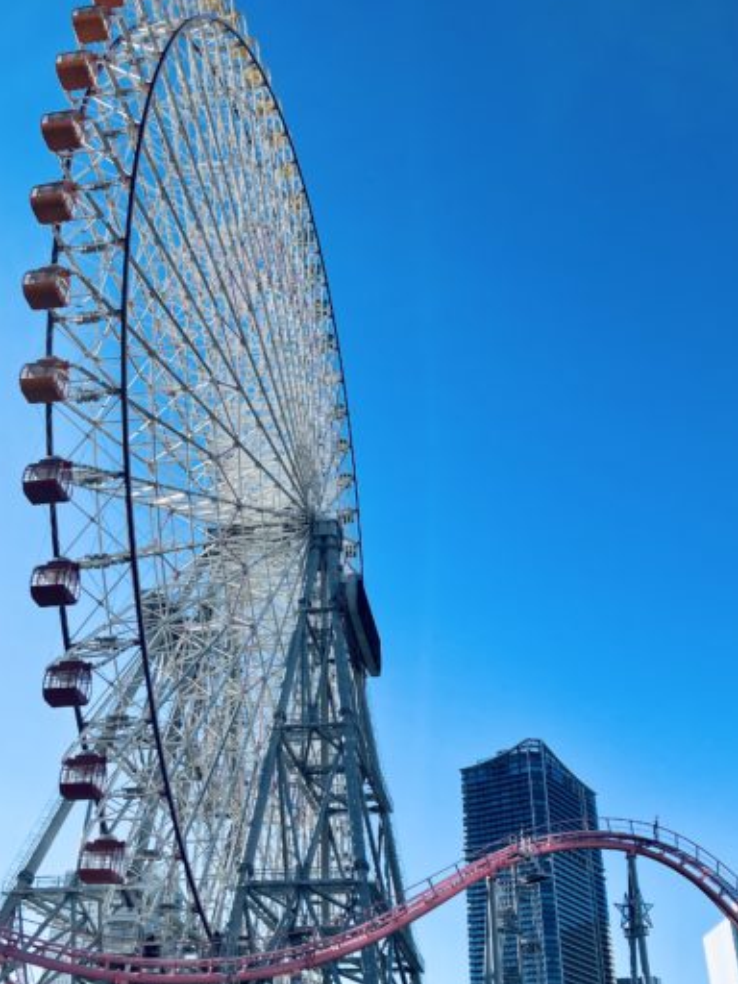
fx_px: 995
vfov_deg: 52.5
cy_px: 554
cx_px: 363
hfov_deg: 40.7
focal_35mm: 35
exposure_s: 1/1736
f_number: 1.8
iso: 32
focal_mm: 3.99
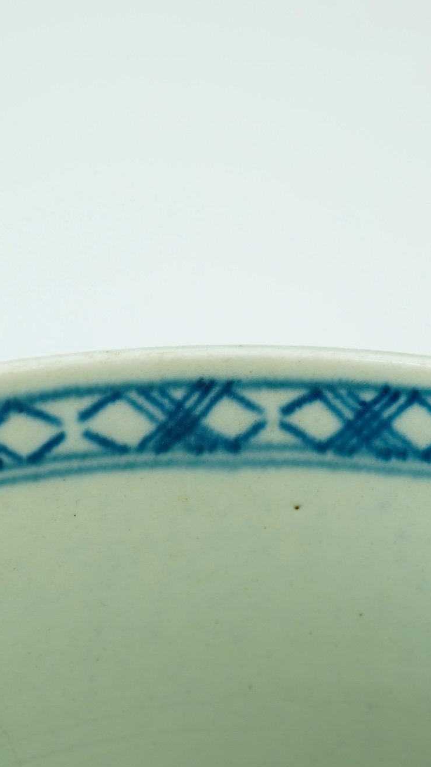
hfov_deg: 17.0
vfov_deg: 29.7
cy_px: 384
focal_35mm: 71
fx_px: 1443
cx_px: 266
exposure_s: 1/50
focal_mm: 30
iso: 640
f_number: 10
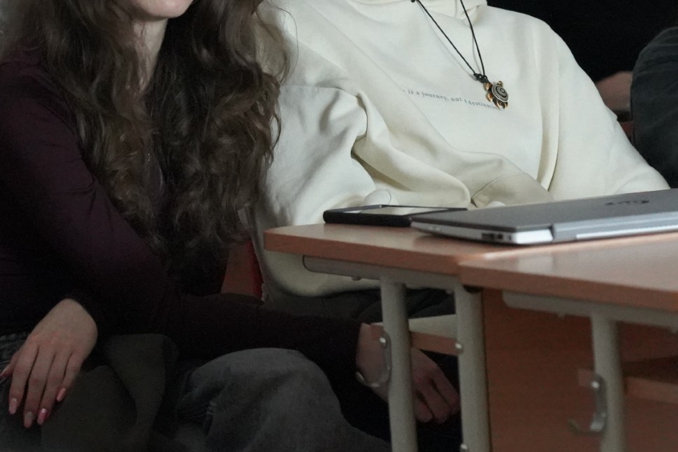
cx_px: 759
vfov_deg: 5.0
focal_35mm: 276
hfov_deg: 7.4
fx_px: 5197
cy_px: 26
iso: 12800
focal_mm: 105
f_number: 4
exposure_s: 1/40
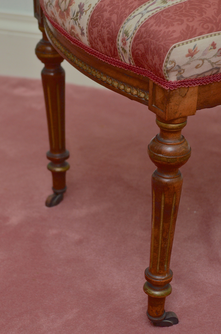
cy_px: 167
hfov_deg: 13.8
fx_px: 916
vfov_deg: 20.7
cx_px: 110
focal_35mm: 99
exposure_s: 1/160
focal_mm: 66
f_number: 6.3
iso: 640
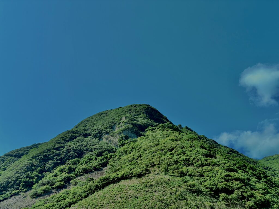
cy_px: 104
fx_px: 210
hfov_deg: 67.3
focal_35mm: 26
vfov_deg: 53.1
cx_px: 140
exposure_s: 1/1799
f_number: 1.6
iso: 50
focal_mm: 5.96
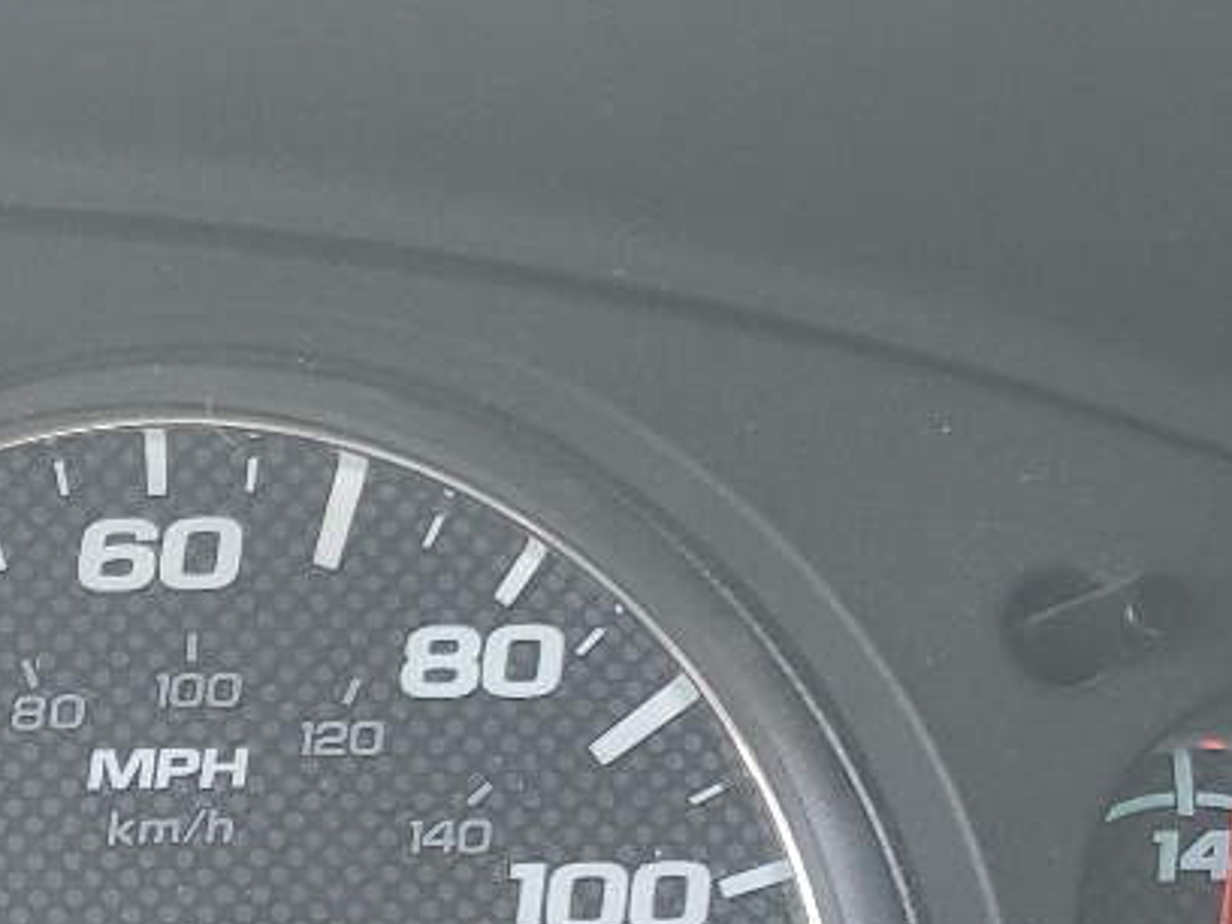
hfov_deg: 17.3
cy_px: 1184
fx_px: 3630
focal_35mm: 102
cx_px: -643
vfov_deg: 14.0
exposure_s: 1/60.2
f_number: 1.5
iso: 58
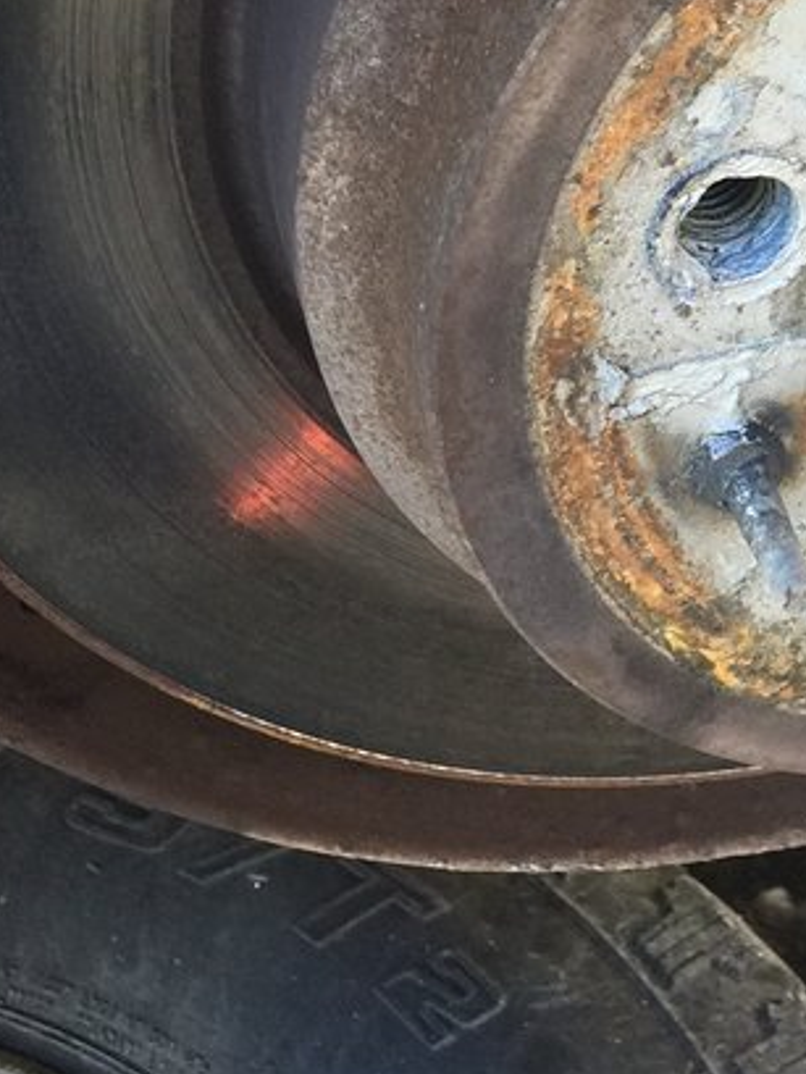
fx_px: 2637
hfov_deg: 16.1
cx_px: 1163
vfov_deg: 22.1
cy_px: -29
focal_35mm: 85
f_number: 2.2
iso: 32
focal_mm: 4.15
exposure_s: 1/40
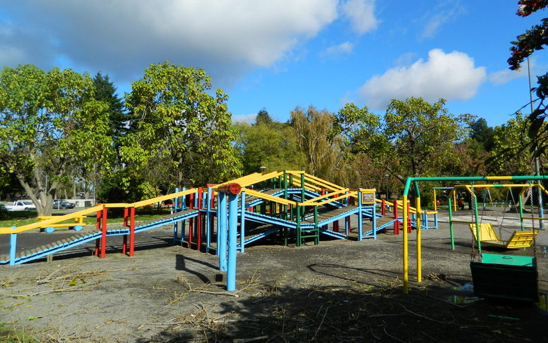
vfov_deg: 45.9
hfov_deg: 68.4
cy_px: 149
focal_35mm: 27
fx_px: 403
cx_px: 276
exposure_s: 1/160
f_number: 8.7
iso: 80
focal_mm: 4.5
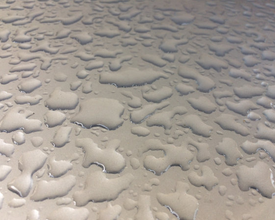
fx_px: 252
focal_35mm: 31
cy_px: 112
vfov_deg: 47.1
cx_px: 146
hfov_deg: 57.1
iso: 50
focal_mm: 4.15
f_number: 2.2
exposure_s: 1/100
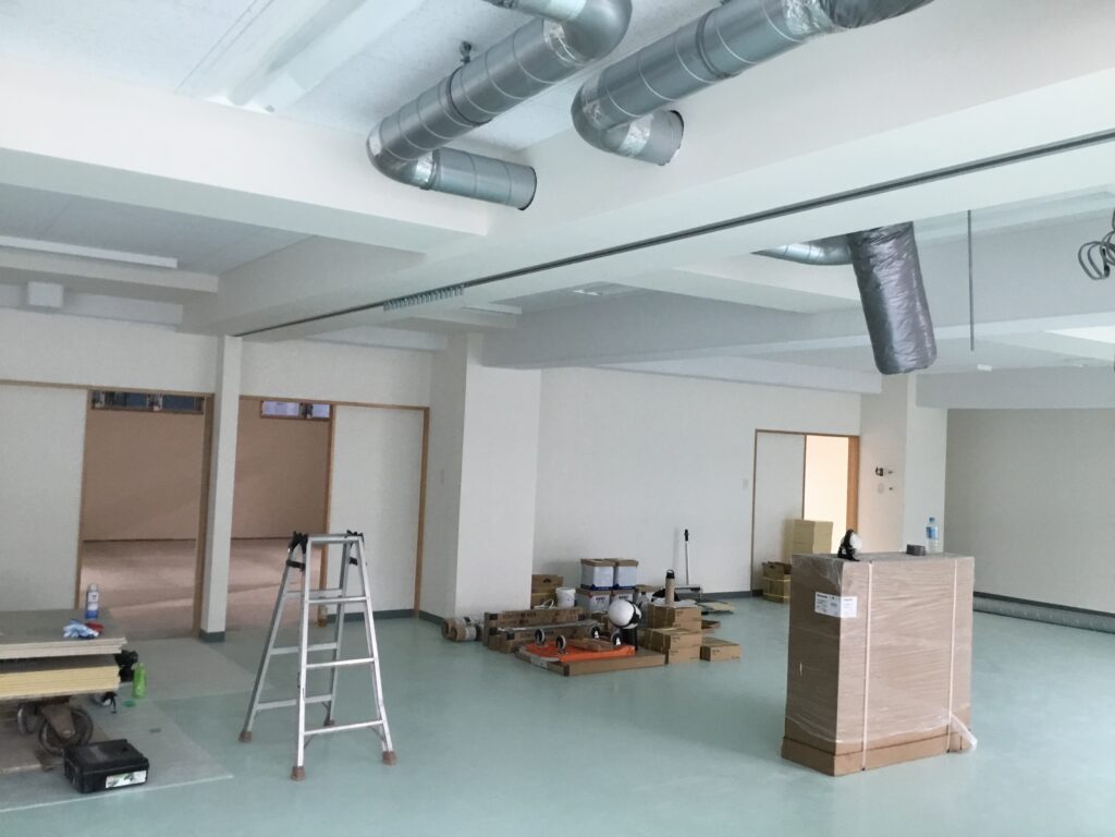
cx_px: 558
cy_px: 418
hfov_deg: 58.4
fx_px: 999
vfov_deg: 45.4
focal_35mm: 31
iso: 50
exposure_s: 1/30
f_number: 2.4
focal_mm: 3.3
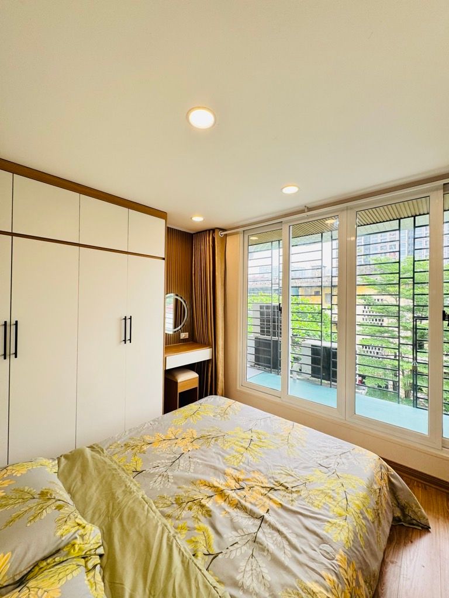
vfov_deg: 102.1
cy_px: 299
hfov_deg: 85.7
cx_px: 224
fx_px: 242
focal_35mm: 14
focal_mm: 2.22
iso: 64
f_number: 2.2
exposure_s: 1/99
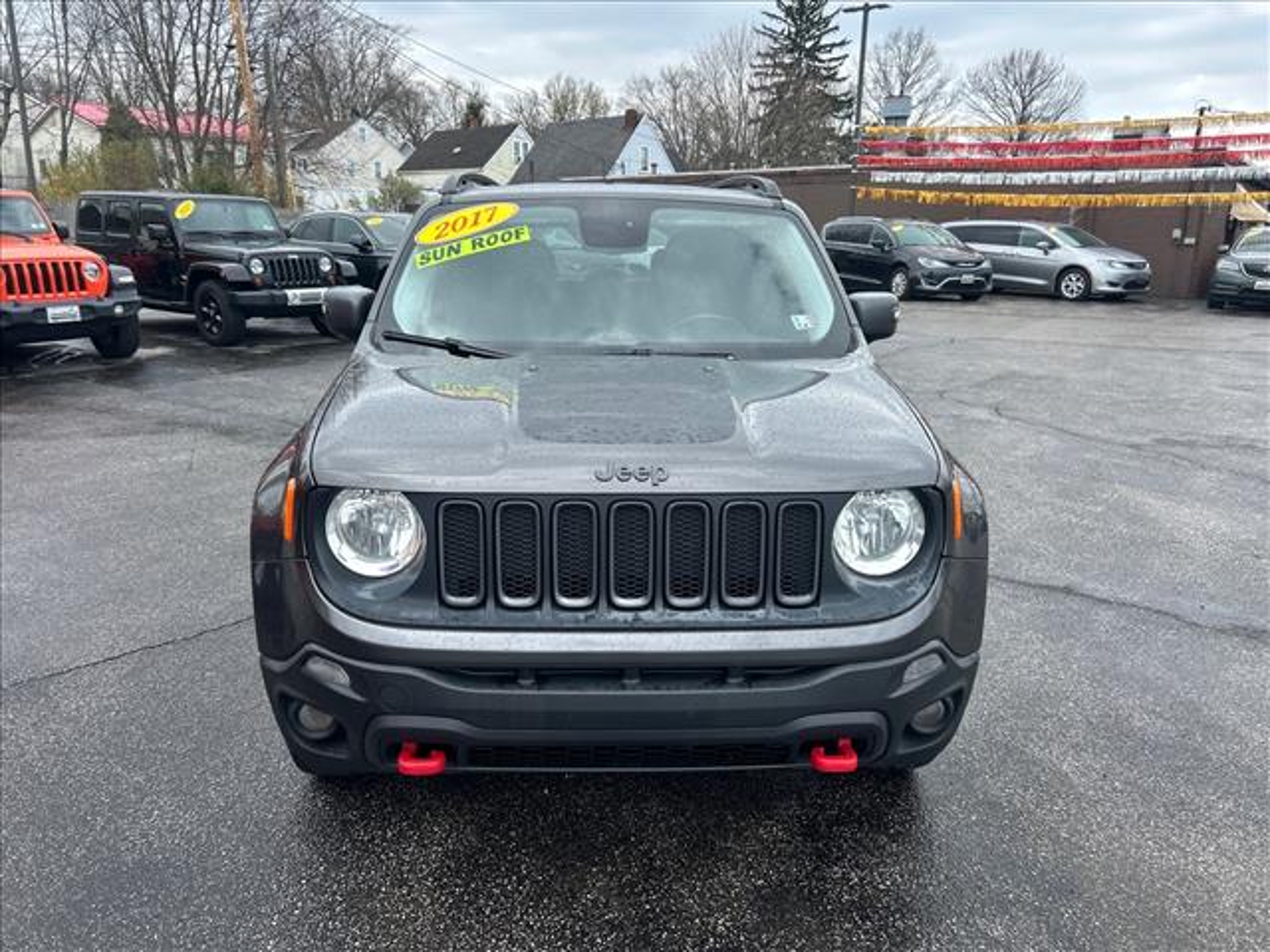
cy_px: 476
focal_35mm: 26
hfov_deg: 67.3
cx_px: 635
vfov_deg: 53.1
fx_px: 954
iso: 50
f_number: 1.5
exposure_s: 1/1295
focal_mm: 5.7
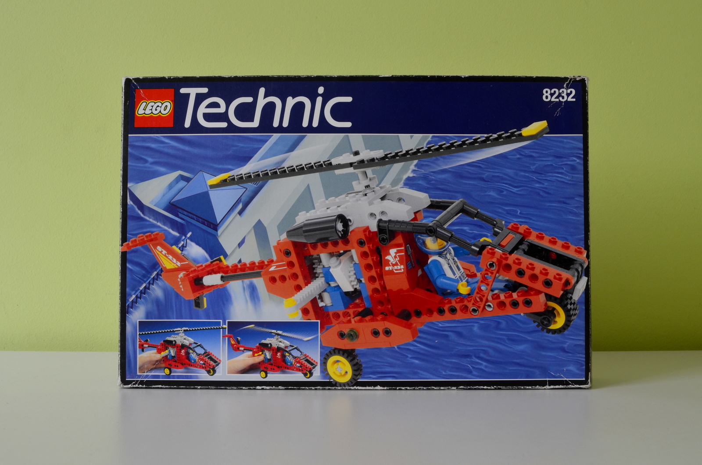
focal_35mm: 33
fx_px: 642
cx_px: 351
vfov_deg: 39.8
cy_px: 232
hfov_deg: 57.3
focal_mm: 22
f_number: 10
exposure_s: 1.6
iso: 125
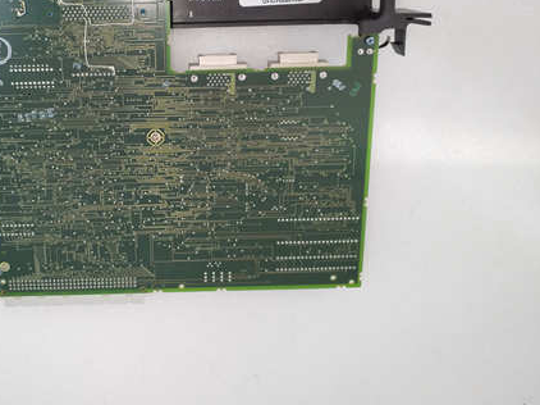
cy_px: 129
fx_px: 577
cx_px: 170
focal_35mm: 37
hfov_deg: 49.1
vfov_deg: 38.1
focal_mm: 4.75
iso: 250
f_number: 1.8
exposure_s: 1/33.3
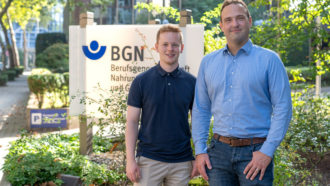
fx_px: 595
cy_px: 98
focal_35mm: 68
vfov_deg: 17.7
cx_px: 164
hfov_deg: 31.0
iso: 250
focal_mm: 64
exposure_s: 1/160
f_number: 4
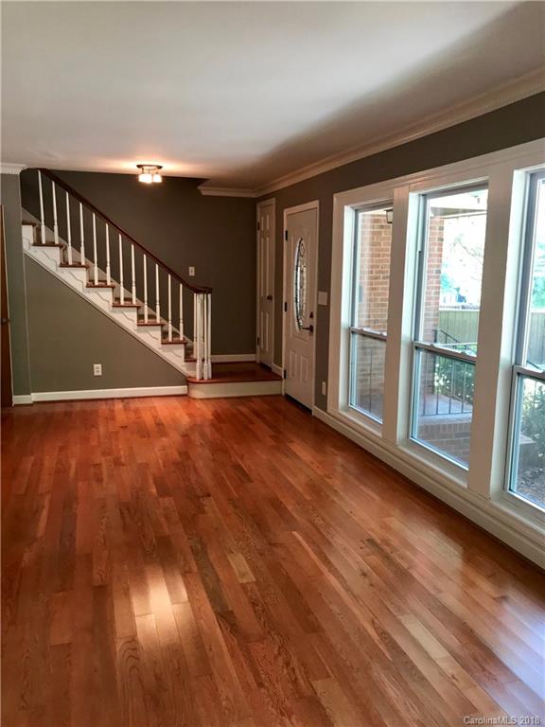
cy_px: 364
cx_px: 272
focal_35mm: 28
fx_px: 588
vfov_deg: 63.4
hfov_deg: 49.7
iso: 50
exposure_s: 1/30
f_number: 1.8
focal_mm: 3.99
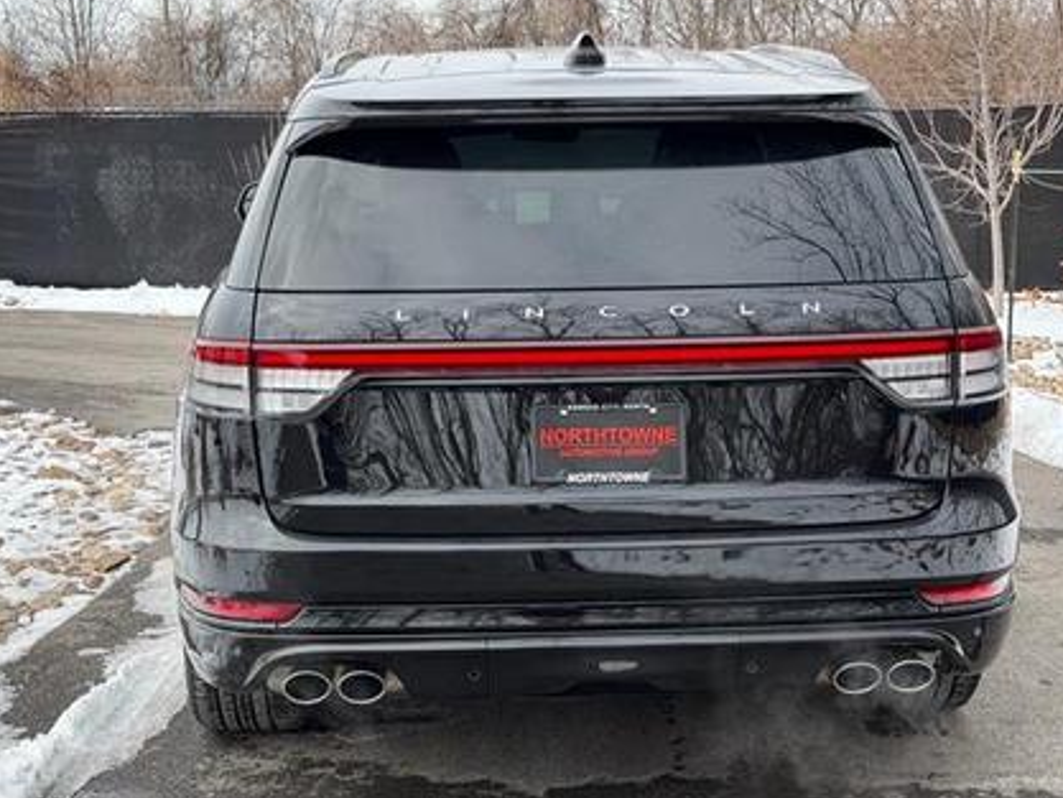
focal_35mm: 58
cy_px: 400
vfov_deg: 25.2
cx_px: 553
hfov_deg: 33.2
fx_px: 1782
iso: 100
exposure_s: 1/1608
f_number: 1.78
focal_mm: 6.76
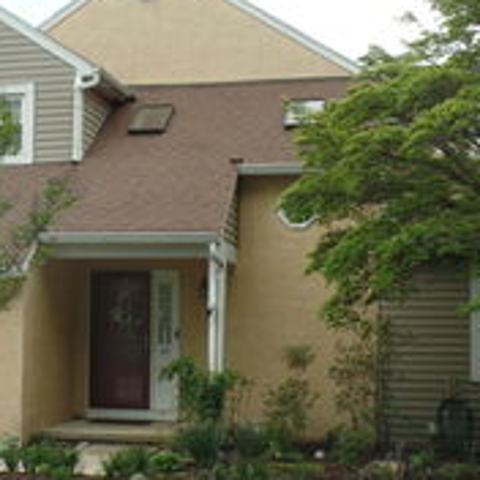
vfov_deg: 23.0
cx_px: 78
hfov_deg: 22.7
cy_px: 289
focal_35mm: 75
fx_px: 1177
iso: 80
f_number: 3.4
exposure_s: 1/350
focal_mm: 6.2
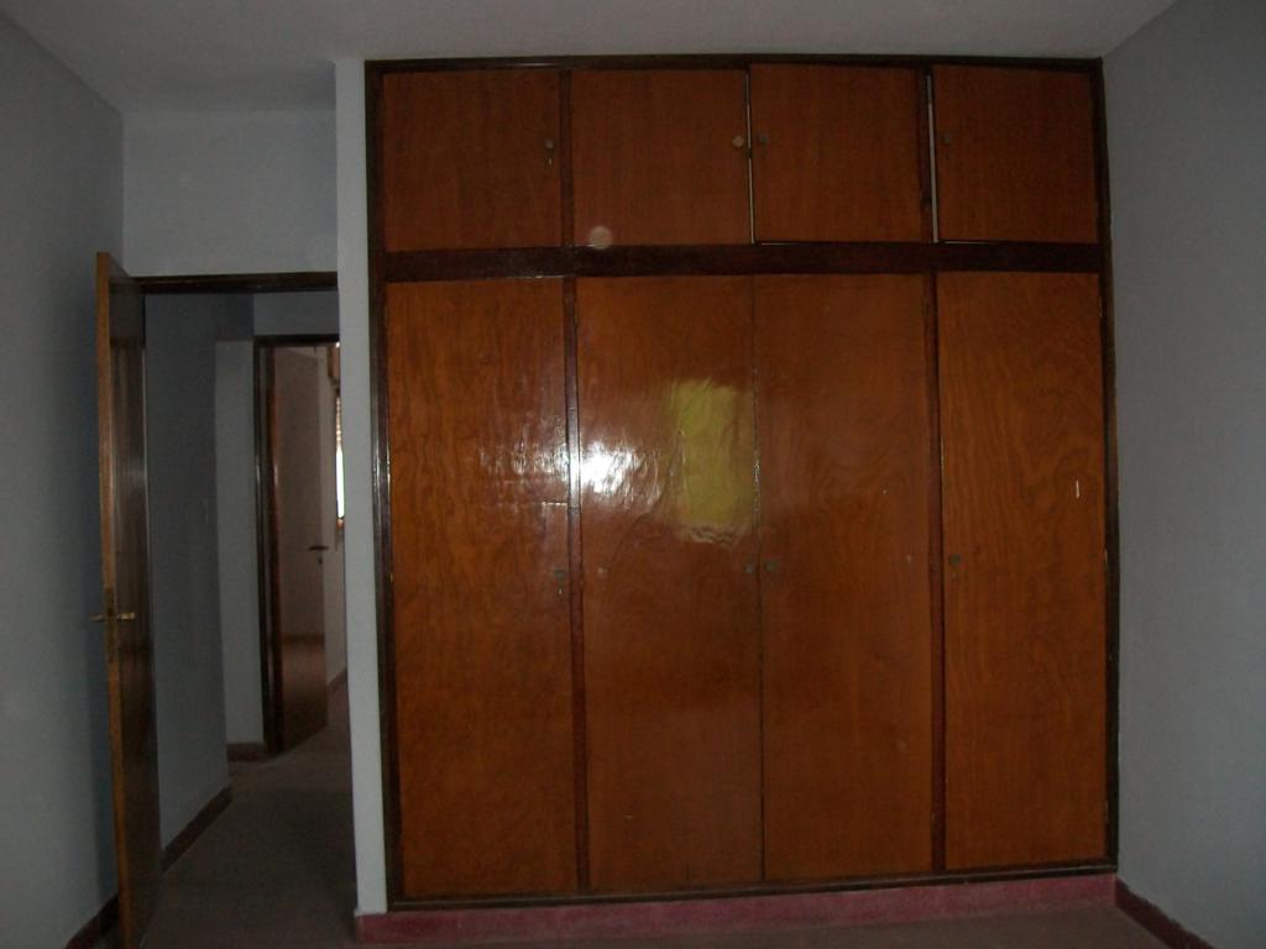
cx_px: 633
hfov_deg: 51.4
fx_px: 1317
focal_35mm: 36
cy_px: 474
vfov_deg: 39.7
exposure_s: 1/30
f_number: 2.7
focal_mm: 6
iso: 160
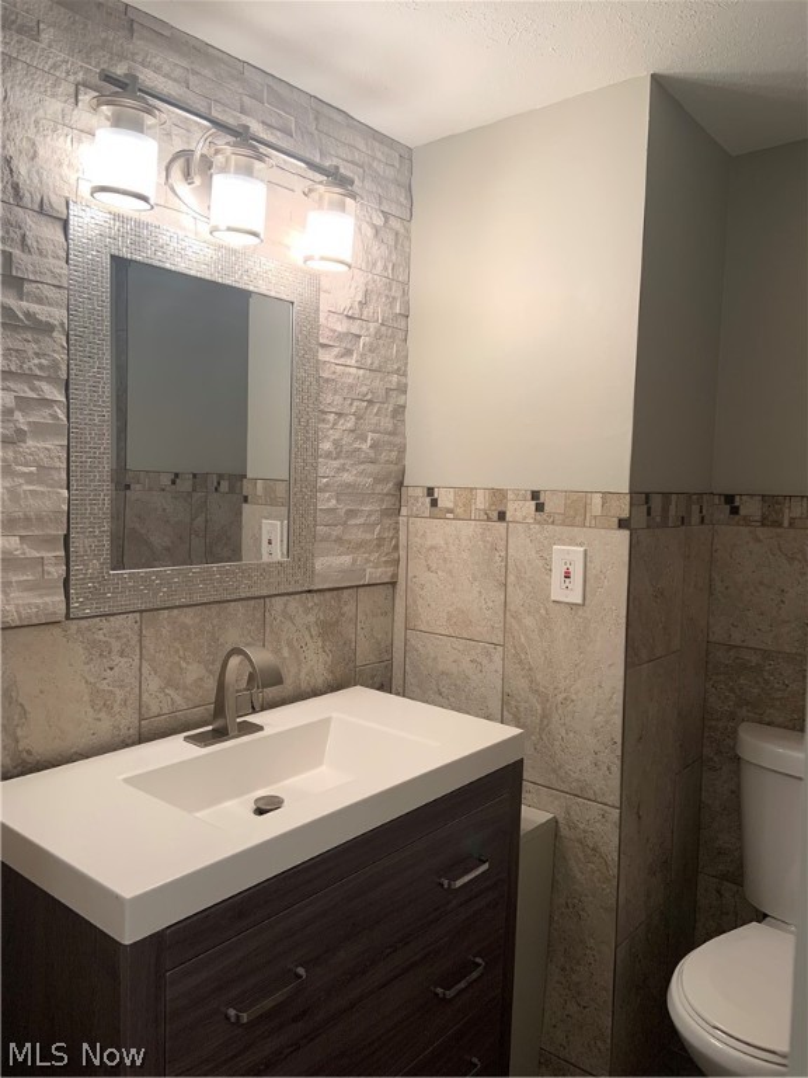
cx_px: 404
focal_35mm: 26
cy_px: 539
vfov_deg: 67.3
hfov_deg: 53.1
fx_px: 809
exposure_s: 1/60
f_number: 1.8
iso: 50
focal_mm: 4.25
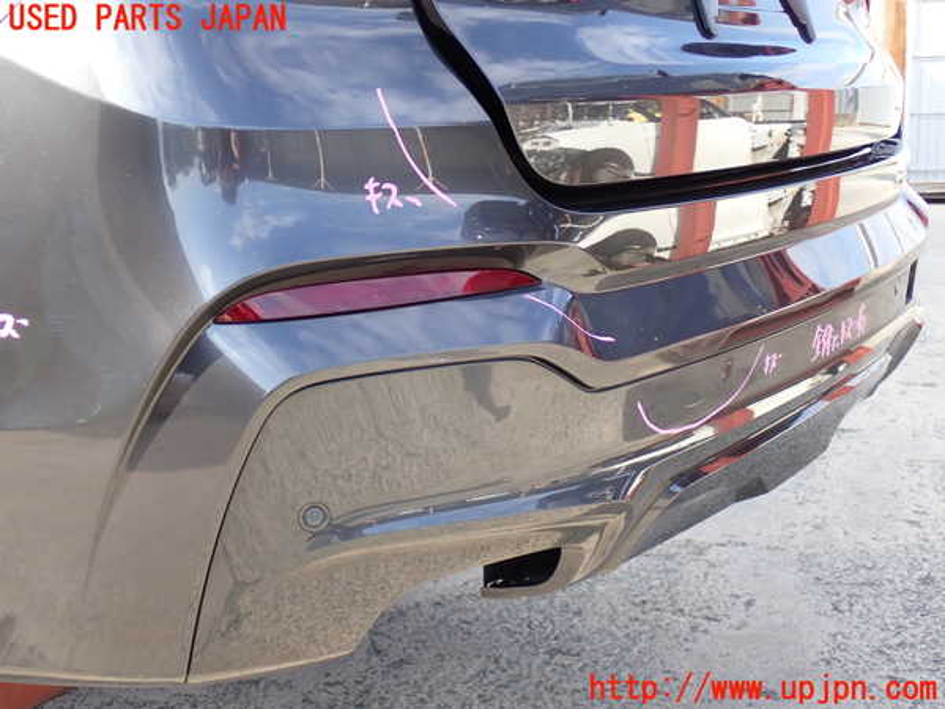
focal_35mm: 44
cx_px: 472
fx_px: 1201
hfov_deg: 42.9
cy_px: 354
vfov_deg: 32.9
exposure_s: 1/125
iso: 100
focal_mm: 7.84
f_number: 2.9
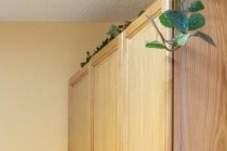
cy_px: 193
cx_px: -84
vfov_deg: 13.6
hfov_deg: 19.1
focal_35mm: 97
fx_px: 611
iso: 100
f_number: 4.5
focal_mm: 10
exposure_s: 1/3
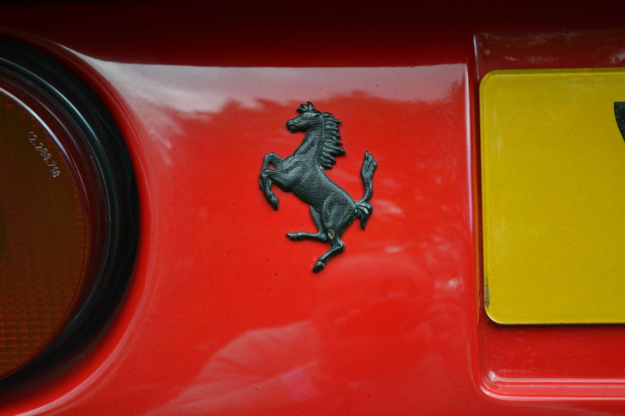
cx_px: 312
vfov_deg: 16.6
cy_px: 208
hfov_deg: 24.6
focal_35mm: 82
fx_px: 1432
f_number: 5.6
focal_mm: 55
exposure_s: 1/125
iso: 160
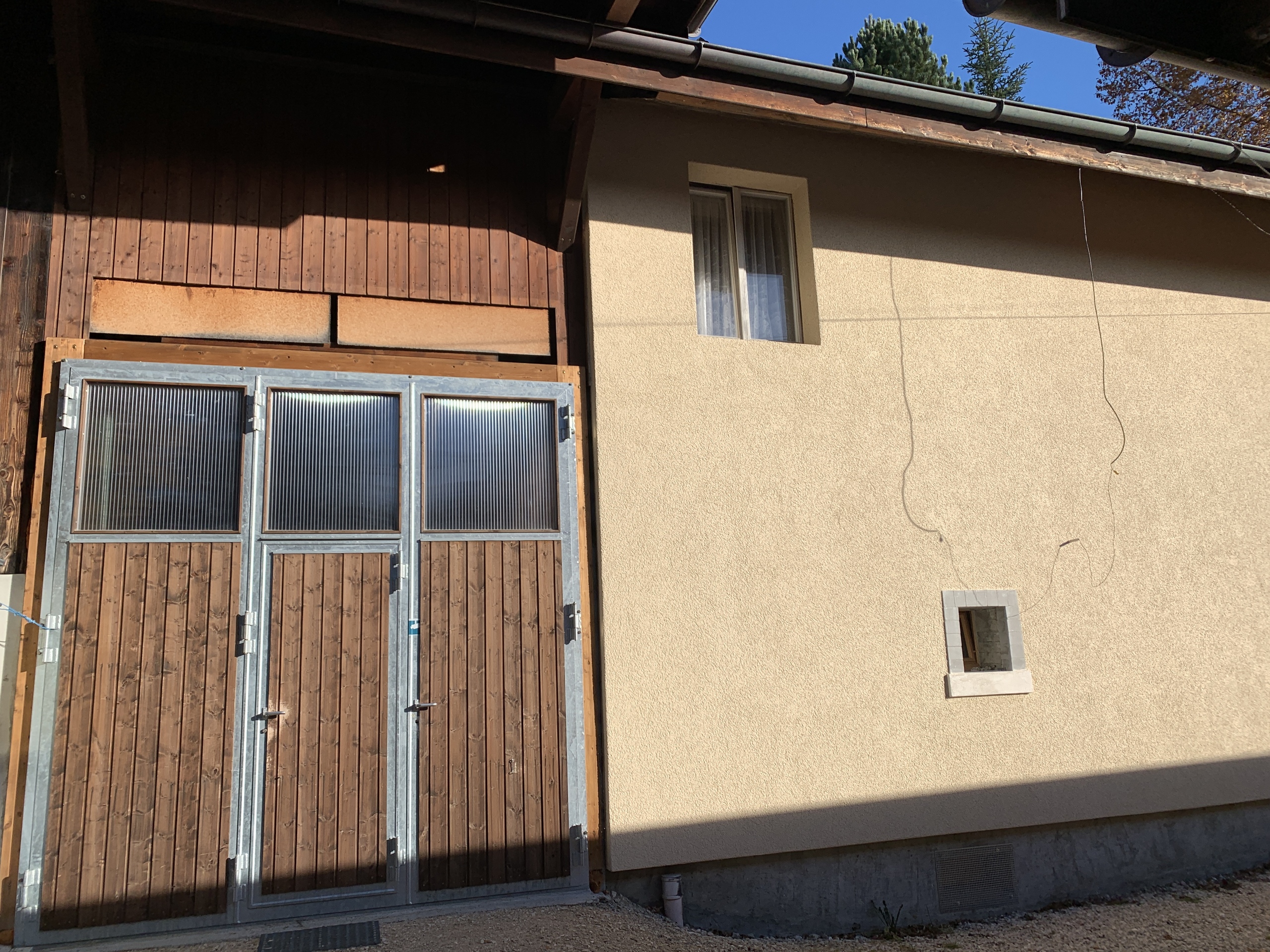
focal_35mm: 26
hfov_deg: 67.3
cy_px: 476
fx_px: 954
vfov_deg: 53.1
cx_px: 635
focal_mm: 4.25
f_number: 1.8
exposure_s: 1/2114
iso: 25
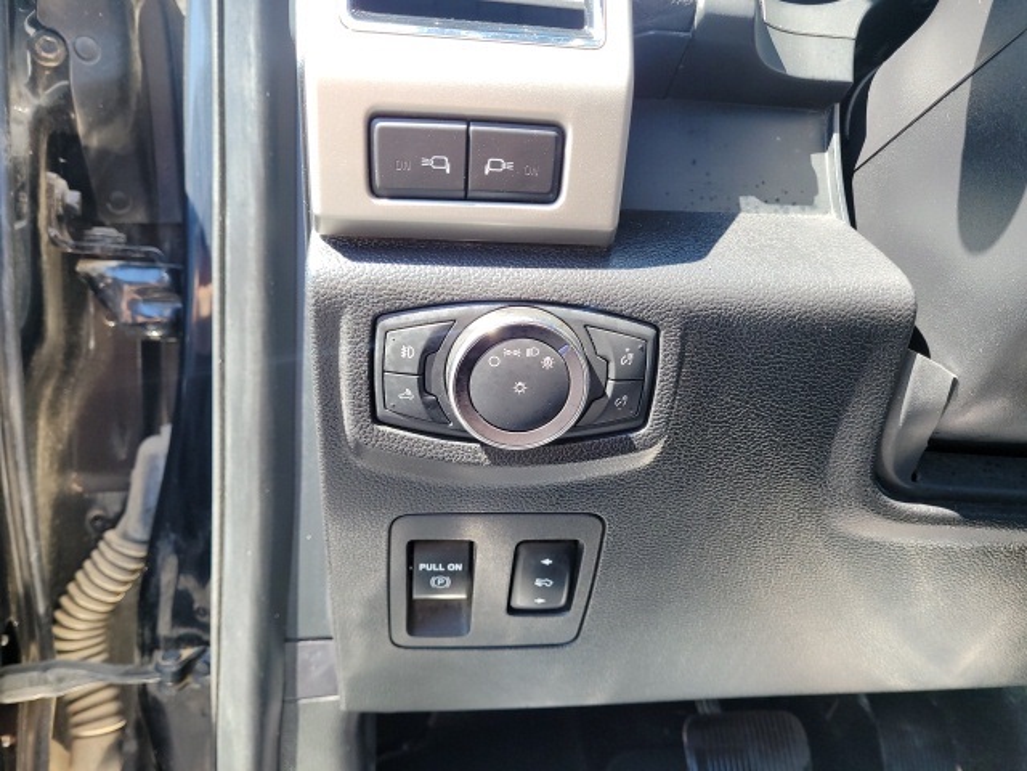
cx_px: 514
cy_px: 386
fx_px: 771
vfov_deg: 53.1
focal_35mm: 26
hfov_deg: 67.3
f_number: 1.8
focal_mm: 5.4
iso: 56
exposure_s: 1/100
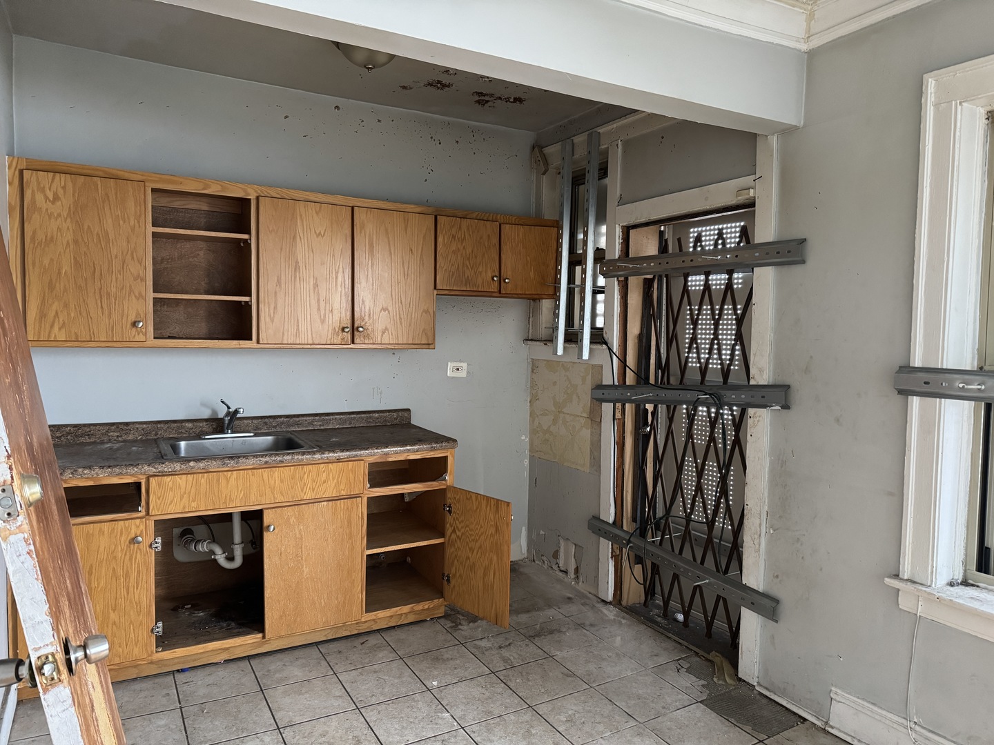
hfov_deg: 71.6
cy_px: 372
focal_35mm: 24
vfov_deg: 56.8
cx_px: 497
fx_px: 689
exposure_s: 1/60
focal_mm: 6.76
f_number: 1.78
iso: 800
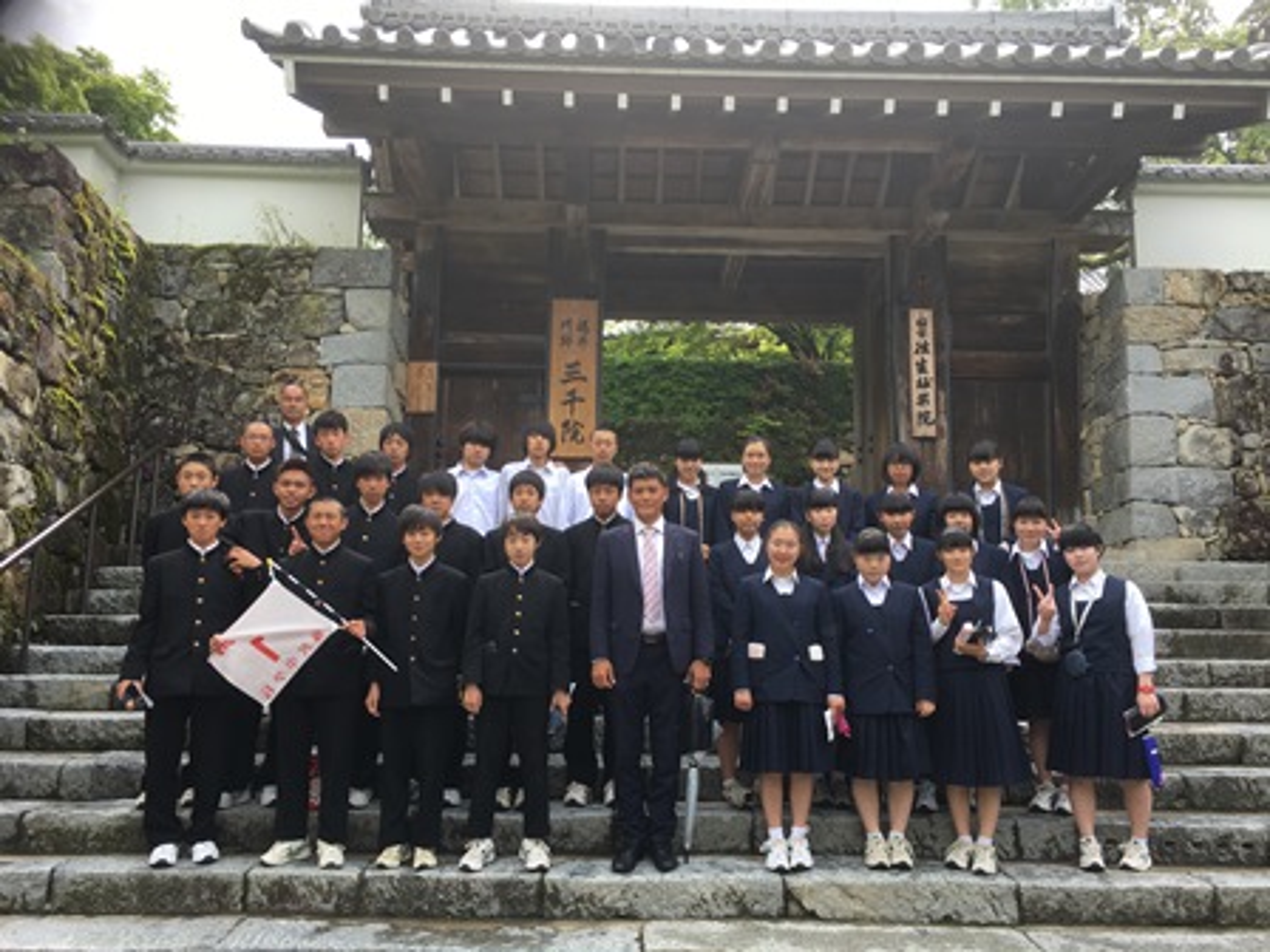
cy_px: 476
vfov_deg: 48.2
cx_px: 635
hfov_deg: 61.7
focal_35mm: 29
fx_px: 1064
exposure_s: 1/281
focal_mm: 4.15
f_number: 2.2
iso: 25
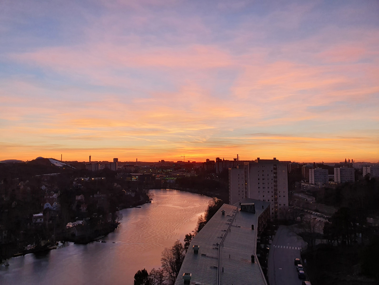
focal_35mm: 26
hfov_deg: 67.3
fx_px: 285
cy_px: 142
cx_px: 190
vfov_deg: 53.1
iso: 50
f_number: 2.4
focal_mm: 4.32
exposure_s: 1/173
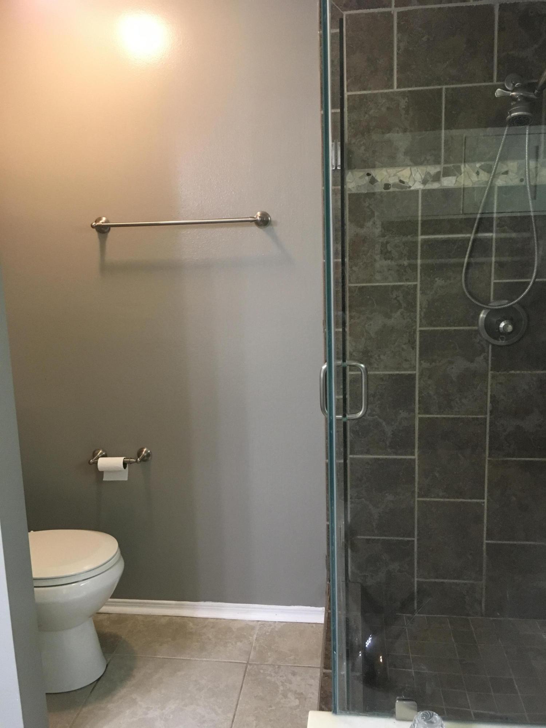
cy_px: 364
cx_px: 273
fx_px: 610
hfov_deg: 48.2
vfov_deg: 61.7
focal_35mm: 29
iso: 200
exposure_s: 1/24
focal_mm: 4.15
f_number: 2.2
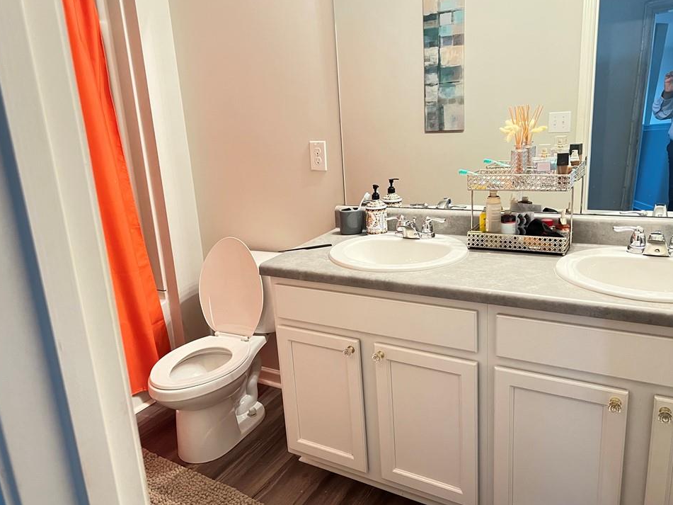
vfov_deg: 49.7
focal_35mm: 28
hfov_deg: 63.4
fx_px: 544
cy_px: 246
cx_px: 319
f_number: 1.5
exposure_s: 1/40
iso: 640
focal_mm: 5.7
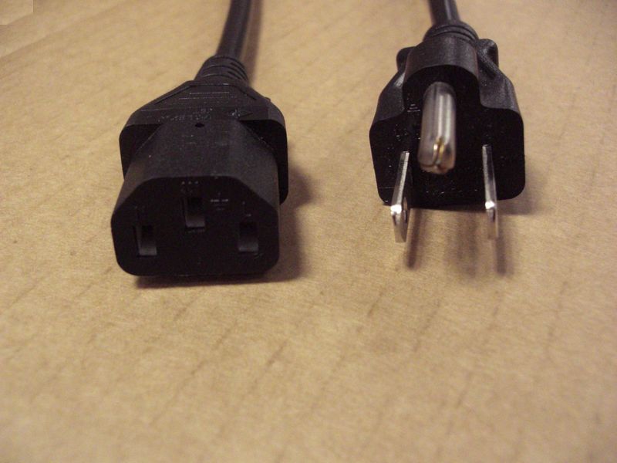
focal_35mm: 38
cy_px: 232
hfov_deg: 49.0
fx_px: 677
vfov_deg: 37.7
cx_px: 308
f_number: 3.1
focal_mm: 6.3
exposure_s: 1/100
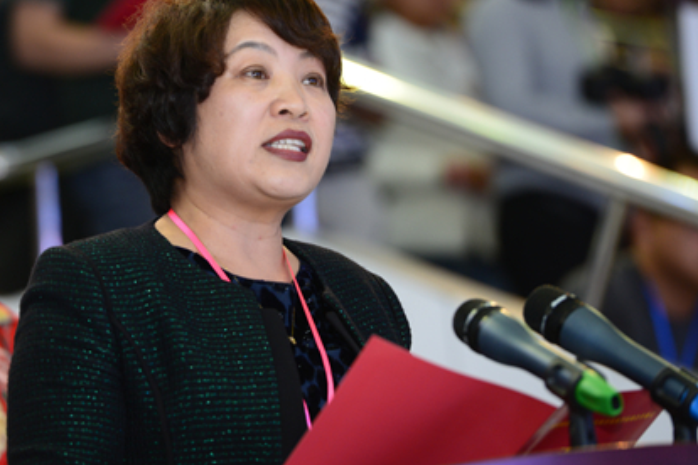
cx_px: 261
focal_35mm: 266
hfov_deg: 7.7
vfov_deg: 5.2
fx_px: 5157
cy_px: 216
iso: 640
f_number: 3.5
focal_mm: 200
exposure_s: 1/80
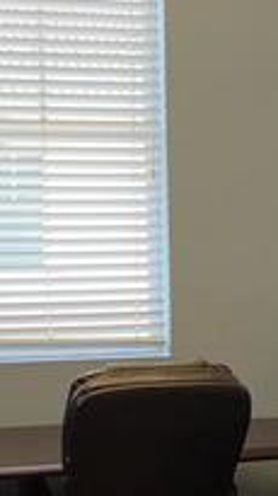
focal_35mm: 106
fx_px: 1392
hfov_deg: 11.4
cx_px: 232
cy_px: 438
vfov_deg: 19.8
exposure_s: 1/120
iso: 50
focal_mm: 4.2
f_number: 1.6
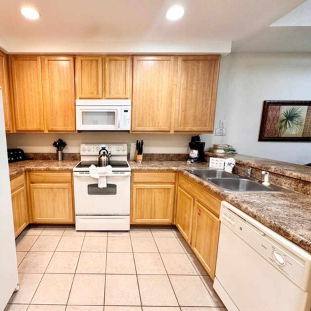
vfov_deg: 84.0
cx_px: 110
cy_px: 158
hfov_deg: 81.8
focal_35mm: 17
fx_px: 173
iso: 250
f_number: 2.2
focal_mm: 2.22
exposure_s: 1/60
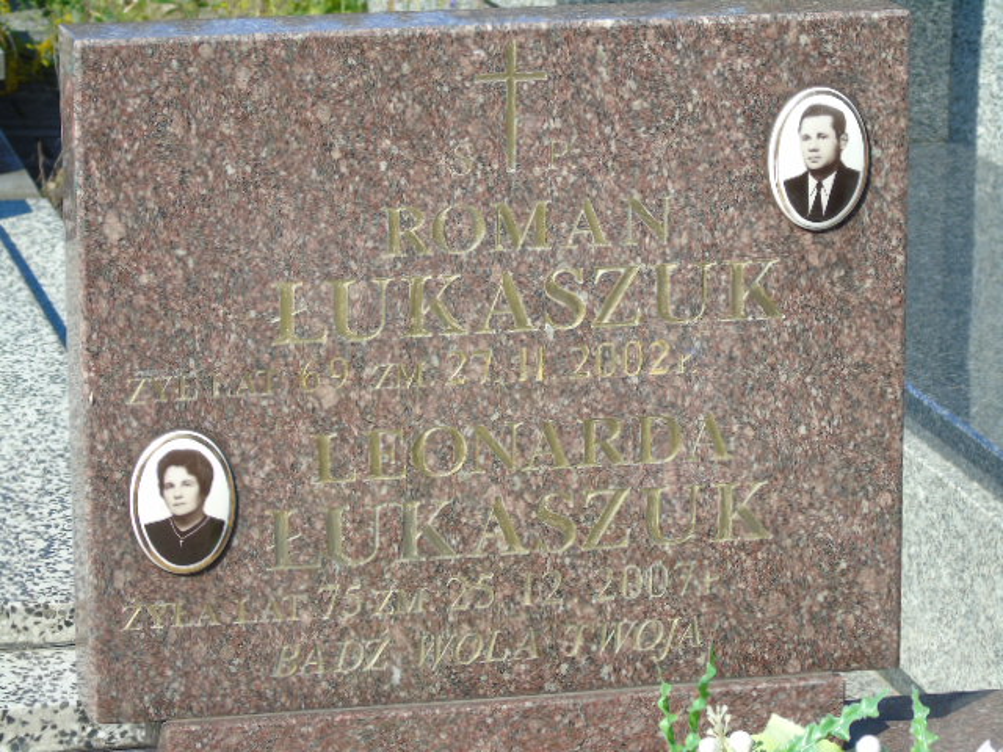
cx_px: 502
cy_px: 376
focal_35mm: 142
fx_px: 4114
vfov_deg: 10.4
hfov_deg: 13.9
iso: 80
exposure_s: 1/320
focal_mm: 25
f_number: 4.7
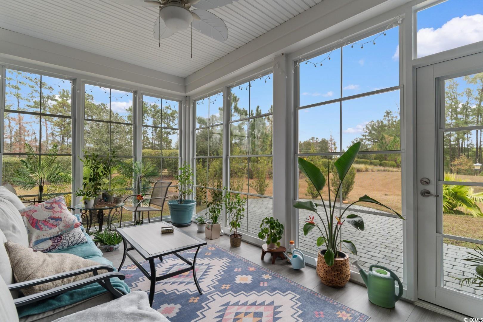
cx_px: 242
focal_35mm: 16
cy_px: 161
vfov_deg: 73.7
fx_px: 215
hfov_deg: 96.7
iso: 100
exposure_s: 1/40
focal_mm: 11
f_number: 4.8
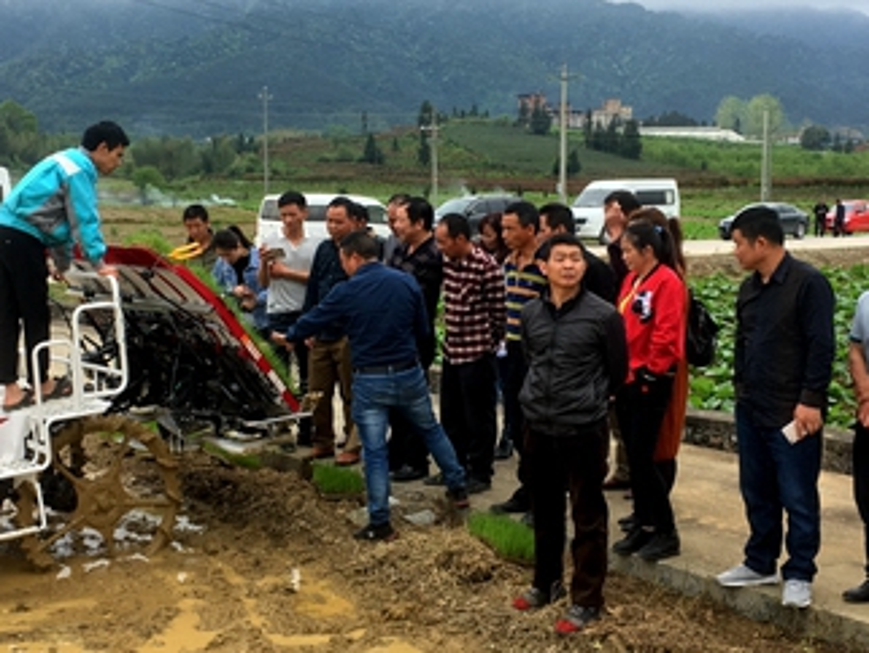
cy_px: 348
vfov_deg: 27.1
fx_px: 1357
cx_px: 394
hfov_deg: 35.5
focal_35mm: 54
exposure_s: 1/439
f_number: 2.2
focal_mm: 4.15
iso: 25
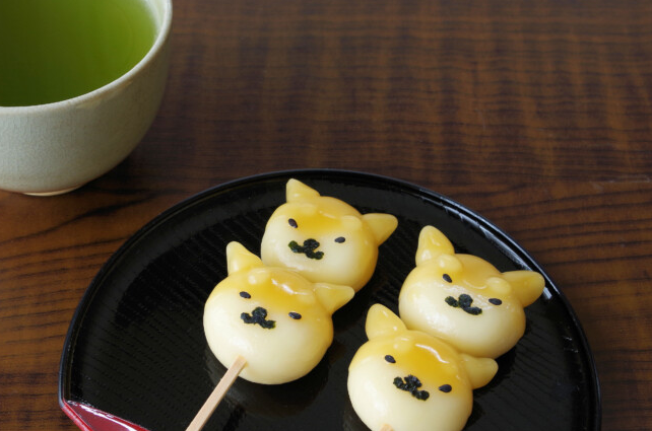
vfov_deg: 19.1
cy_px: 200
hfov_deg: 28.5
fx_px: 1283
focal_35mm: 71
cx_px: 271
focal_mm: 37.5
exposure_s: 2
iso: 200
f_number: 13
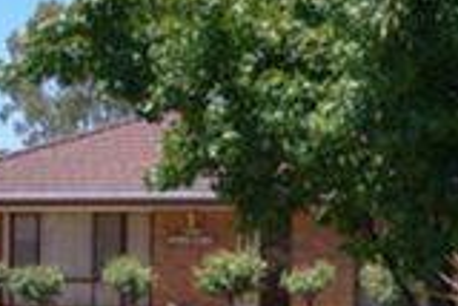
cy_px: 347
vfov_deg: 11.0
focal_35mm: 123
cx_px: 34
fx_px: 1566
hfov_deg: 16.4
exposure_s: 1/250
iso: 100
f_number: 9
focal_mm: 28
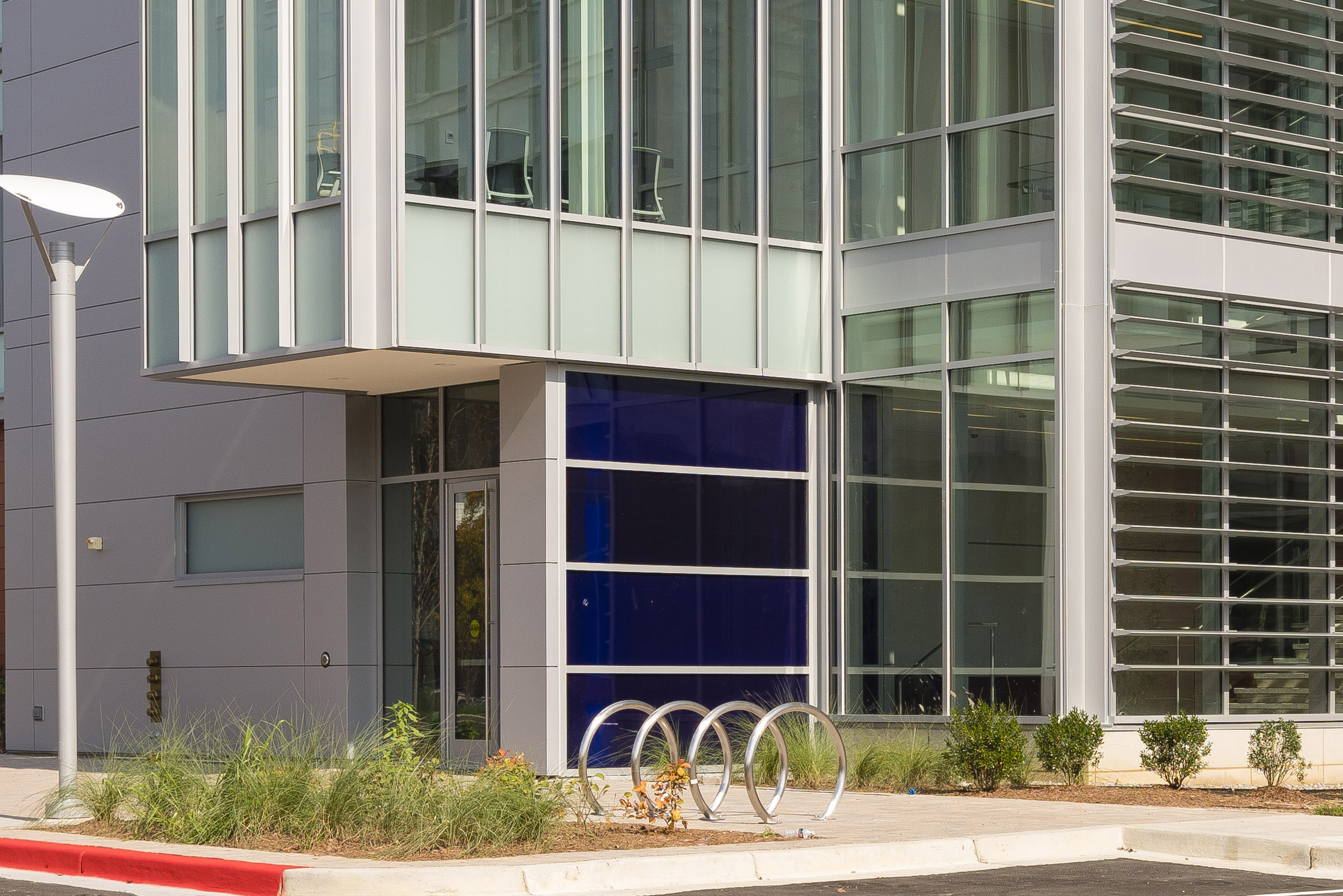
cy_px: -580
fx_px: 3134
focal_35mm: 84
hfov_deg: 24.0
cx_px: 939
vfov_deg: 14.7
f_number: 8
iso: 125
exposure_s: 1/250
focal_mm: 24
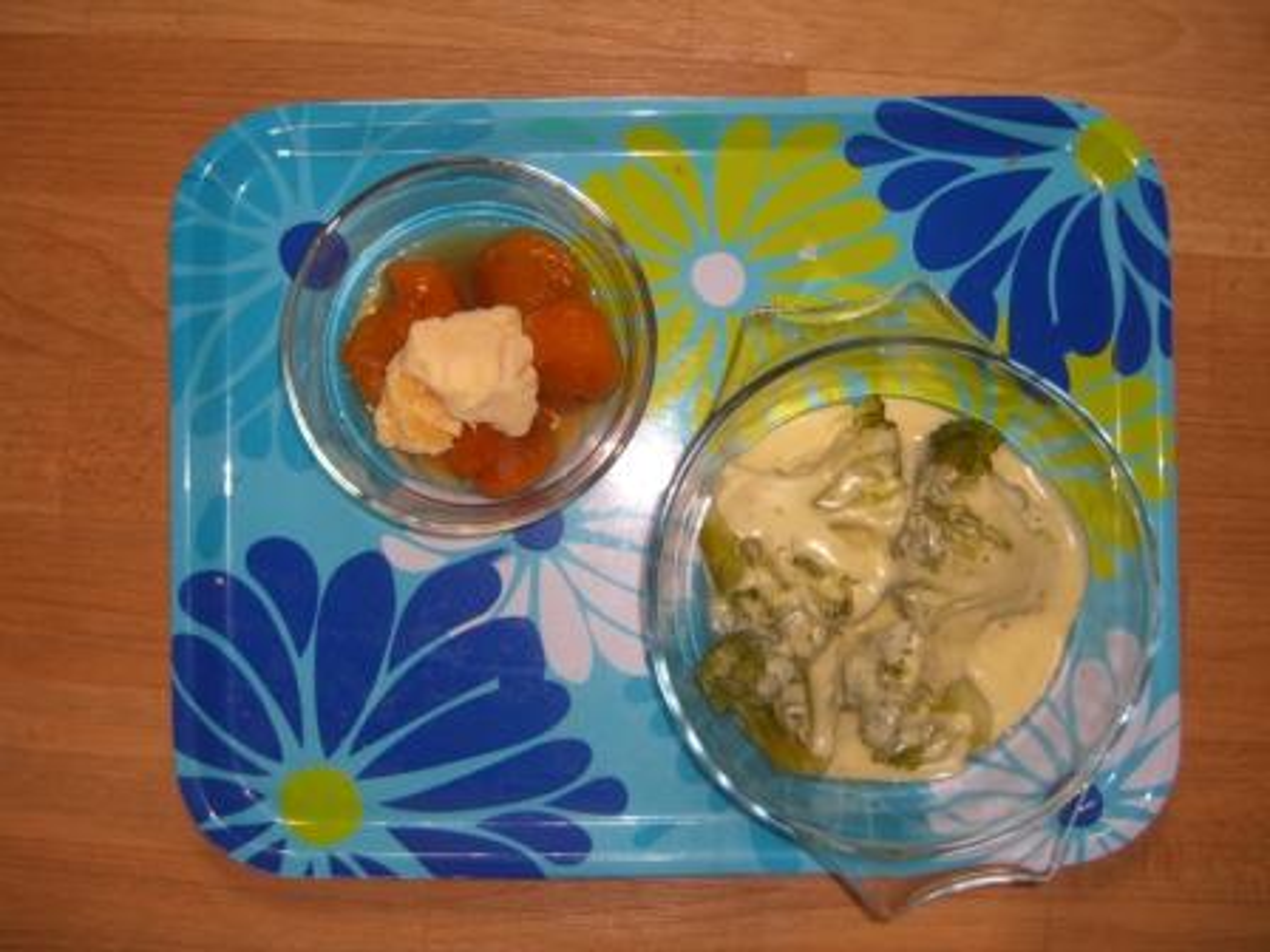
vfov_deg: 37.7
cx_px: 635
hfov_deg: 49.0
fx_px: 1394
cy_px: 476
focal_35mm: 38
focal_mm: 7.9
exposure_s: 1/60
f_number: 2.8
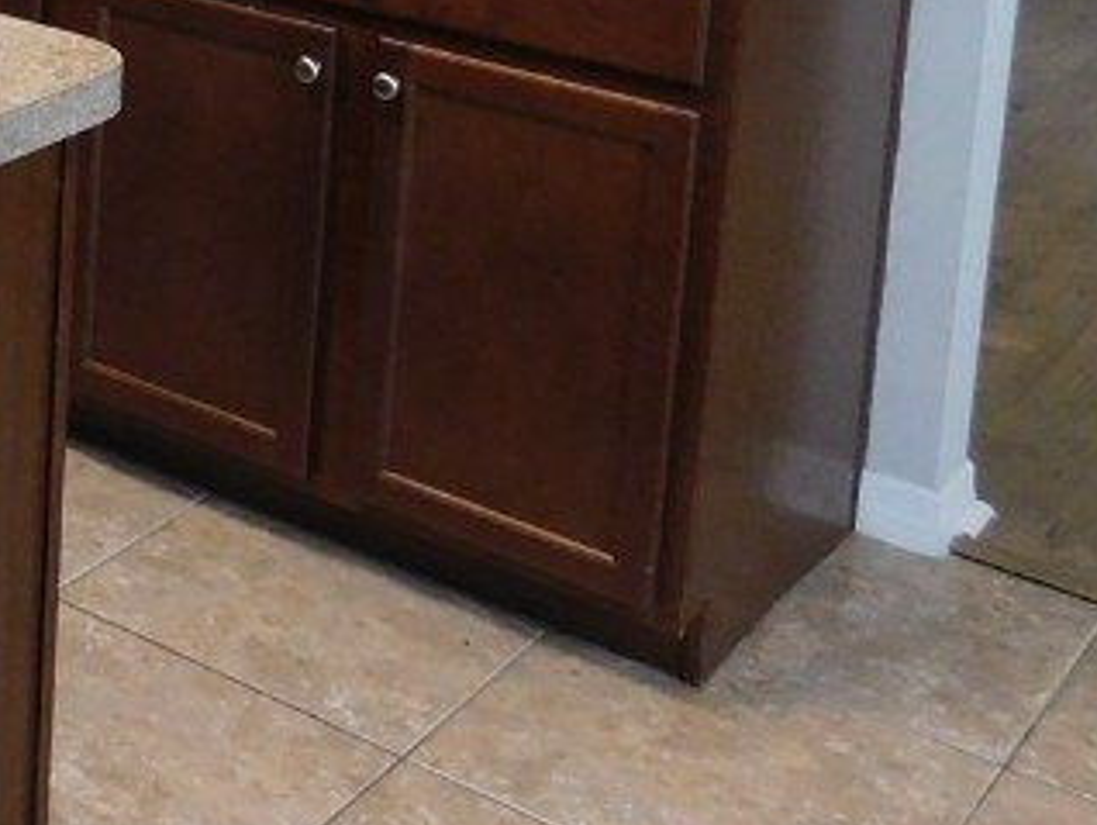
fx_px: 2347
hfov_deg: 22.9
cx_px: -390
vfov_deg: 18.2
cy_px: -321
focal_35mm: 74
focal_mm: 4
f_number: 3
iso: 320
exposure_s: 1/30
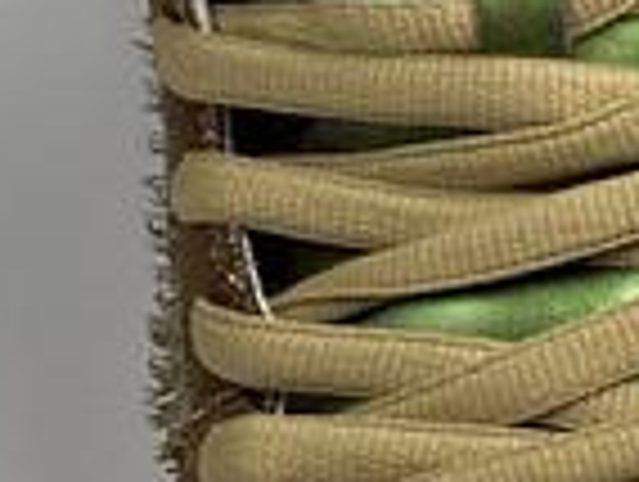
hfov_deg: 10.2
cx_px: 1107
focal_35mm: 183
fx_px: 3384
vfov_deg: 8.1
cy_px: 302
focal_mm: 4.25
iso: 40
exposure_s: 1/100
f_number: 1.8
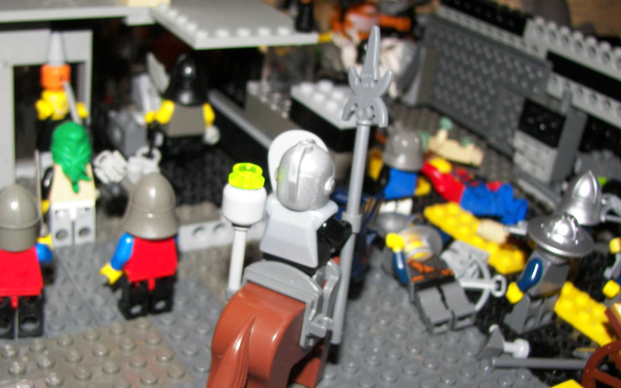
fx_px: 779
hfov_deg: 43.4
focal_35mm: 46
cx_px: 265
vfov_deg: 27.9
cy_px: 244
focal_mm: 6
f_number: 2.8
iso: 100
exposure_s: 1/30
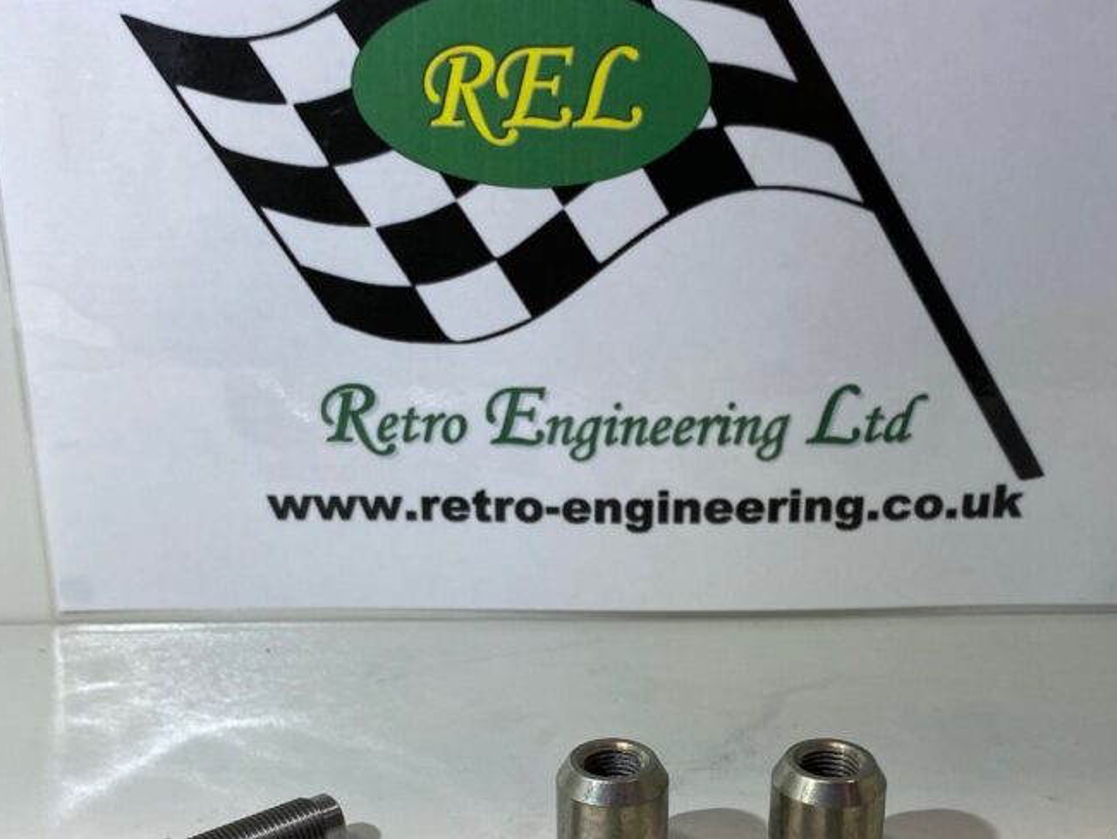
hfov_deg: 39.6
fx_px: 1549
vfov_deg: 29.7
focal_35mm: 48
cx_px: 598
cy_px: 650
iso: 50
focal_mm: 4.25
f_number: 1.8
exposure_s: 1/100
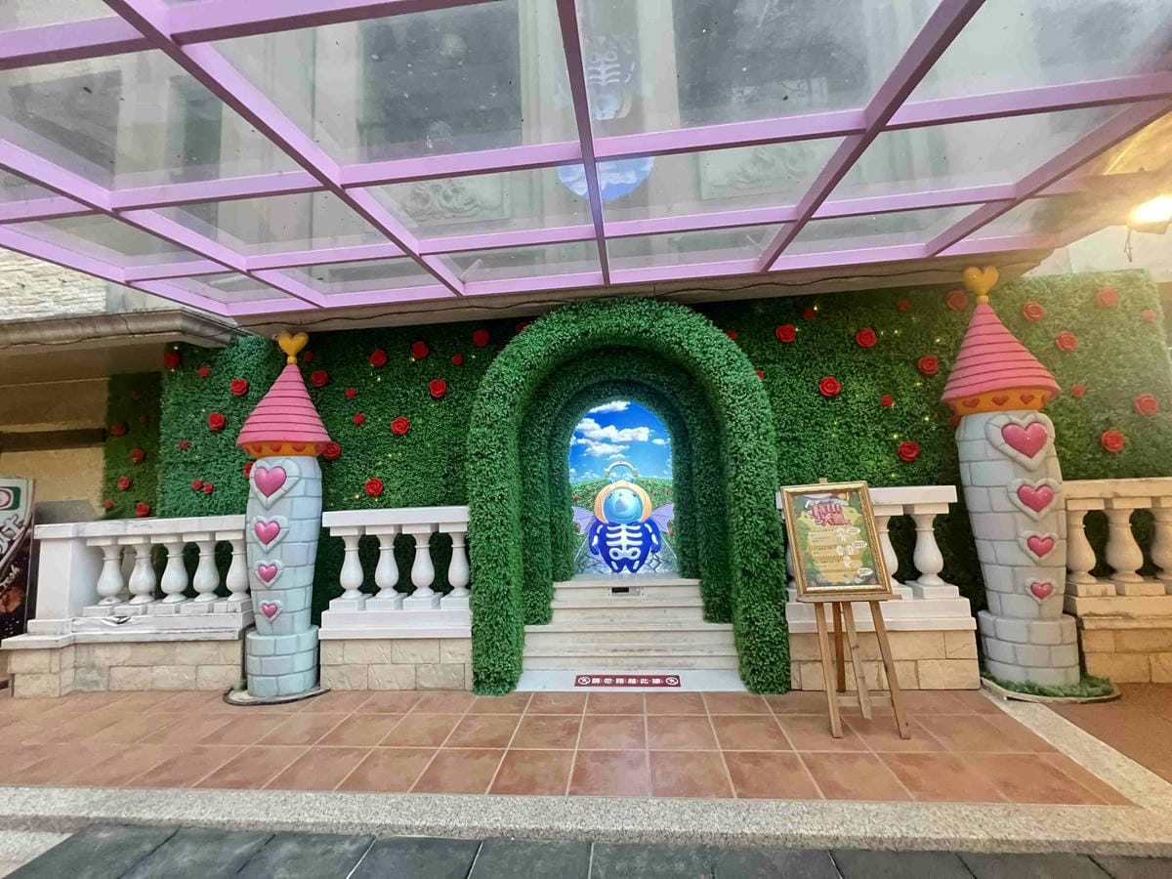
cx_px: 586
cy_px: 440
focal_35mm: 13
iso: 1000
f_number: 1.8
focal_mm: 1.57
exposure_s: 1/60
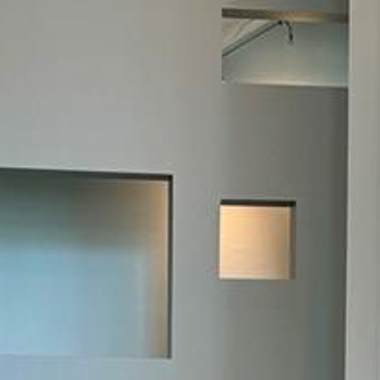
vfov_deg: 13.0
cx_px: 32
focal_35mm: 125
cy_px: 607
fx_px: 1552
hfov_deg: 13.8
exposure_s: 1/120
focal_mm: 6.76
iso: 160
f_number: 1.78
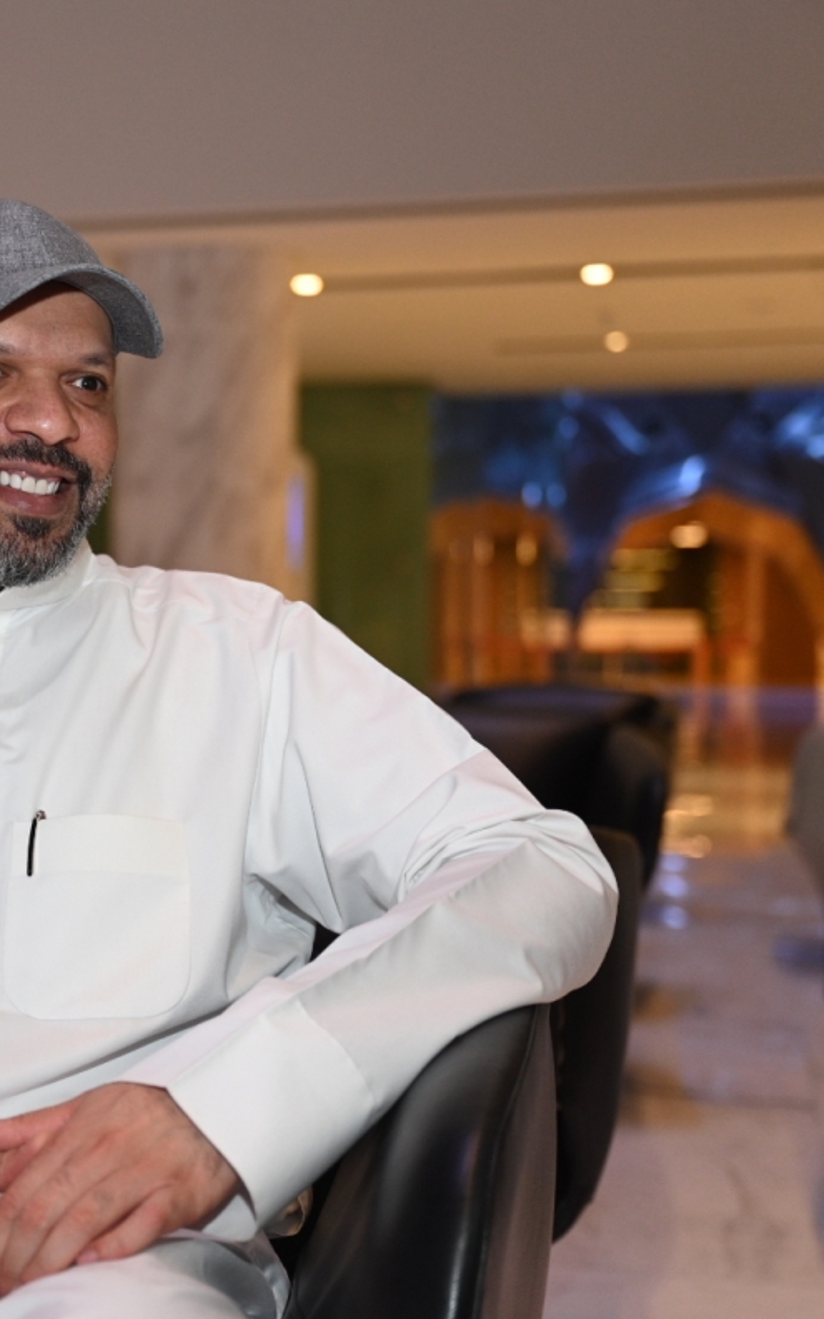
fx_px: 2551
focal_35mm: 71
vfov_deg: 29.0
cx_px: 22
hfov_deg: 17.9
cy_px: 663
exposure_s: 1/160
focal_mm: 46
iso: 1250
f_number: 2.8
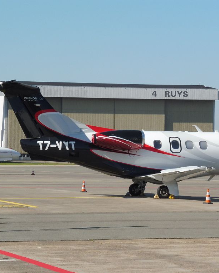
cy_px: 137
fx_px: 1450
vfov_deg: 10.8
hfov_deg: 8.6
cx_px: 145
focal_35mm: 179
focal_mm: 24.4
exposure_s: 1/400
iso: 100
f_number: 7.1
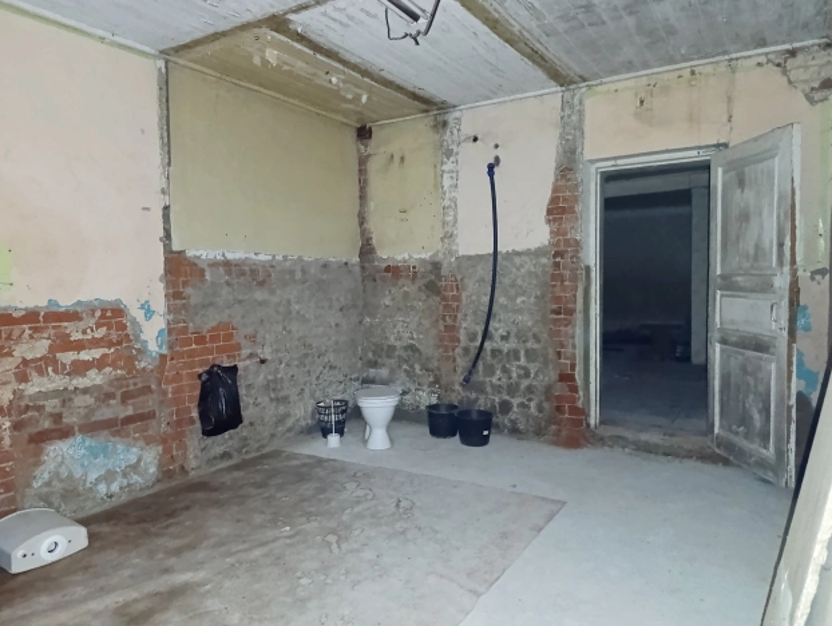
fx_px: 553
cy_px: 313
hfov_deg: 73.9
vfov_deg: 59.0
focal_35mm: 23
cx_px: 416
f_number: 1.6
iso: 10000
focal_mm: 6.14
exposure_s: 1/16.7
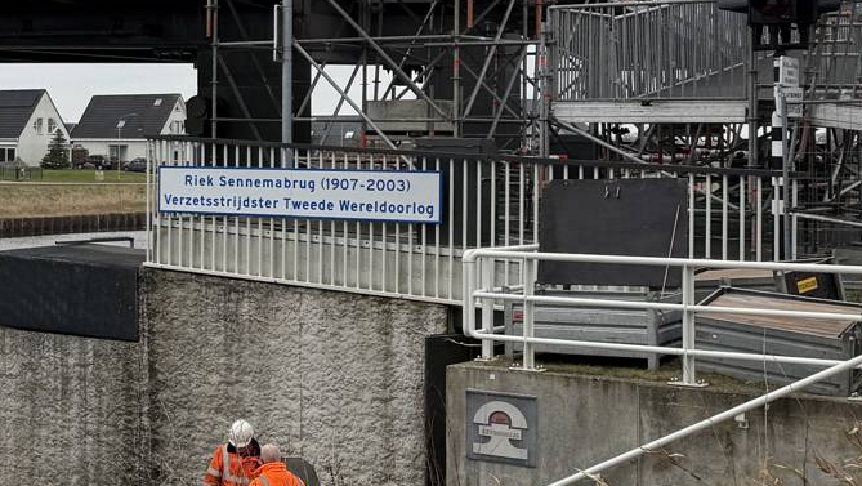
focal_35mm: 75
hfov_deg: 24.0
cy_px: 128
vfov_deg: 16.1
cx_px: -318
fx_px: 1715
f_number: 1.78
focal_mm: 6.76
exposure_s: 1/1211
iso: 80
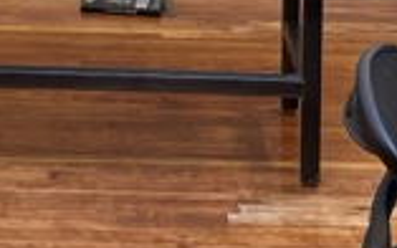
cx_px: 35
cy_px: -233
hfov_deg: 15.9
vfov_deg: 9.5
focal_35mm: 130
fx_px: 1406
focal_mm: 6.76
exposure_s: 1/60
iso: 500
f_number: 1.78
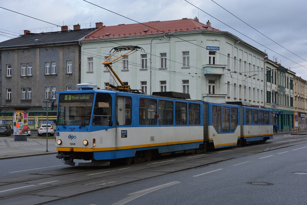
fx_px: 448
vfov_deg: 25.8
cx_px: 154
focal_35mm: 52
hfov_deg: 37.9
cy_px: 102
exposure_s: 1/250
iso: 400
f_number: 9
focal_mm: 35
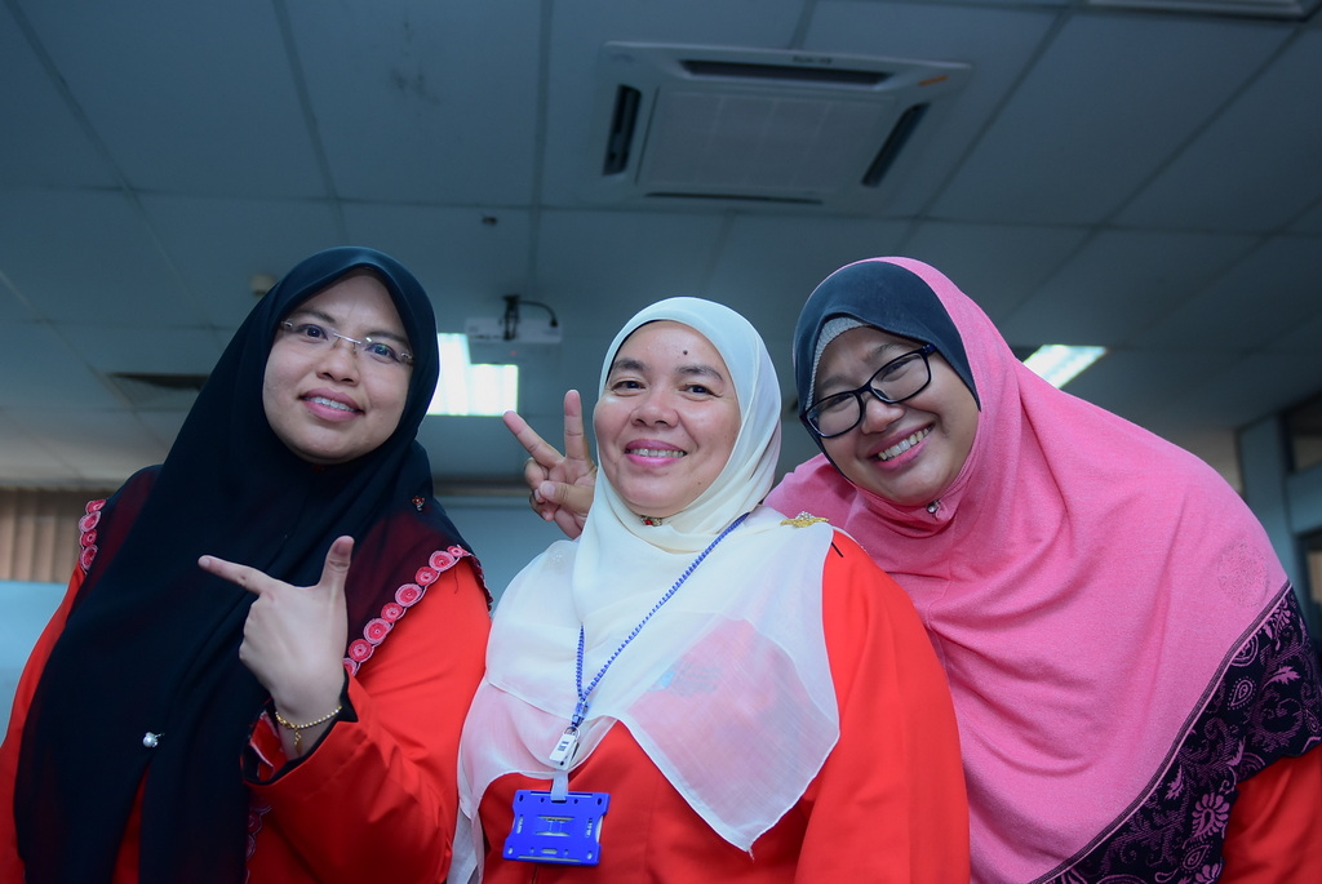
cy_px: 442
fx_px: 1323
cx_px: 661
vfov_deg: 37.0
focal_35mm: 36
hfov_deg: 53.1
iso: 1000
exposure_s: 1/250
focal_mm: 24
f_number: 2.8
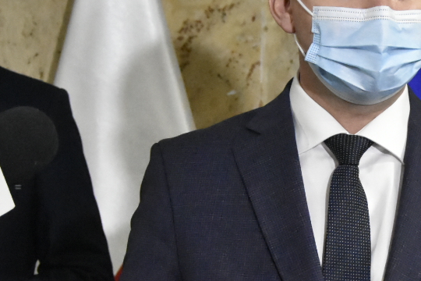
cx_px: 346
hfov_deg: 17.3
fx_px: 1368
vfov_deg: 11.7
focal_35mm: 117
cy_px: 209
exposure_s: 1/200
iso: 9000
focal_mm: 26
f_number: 4
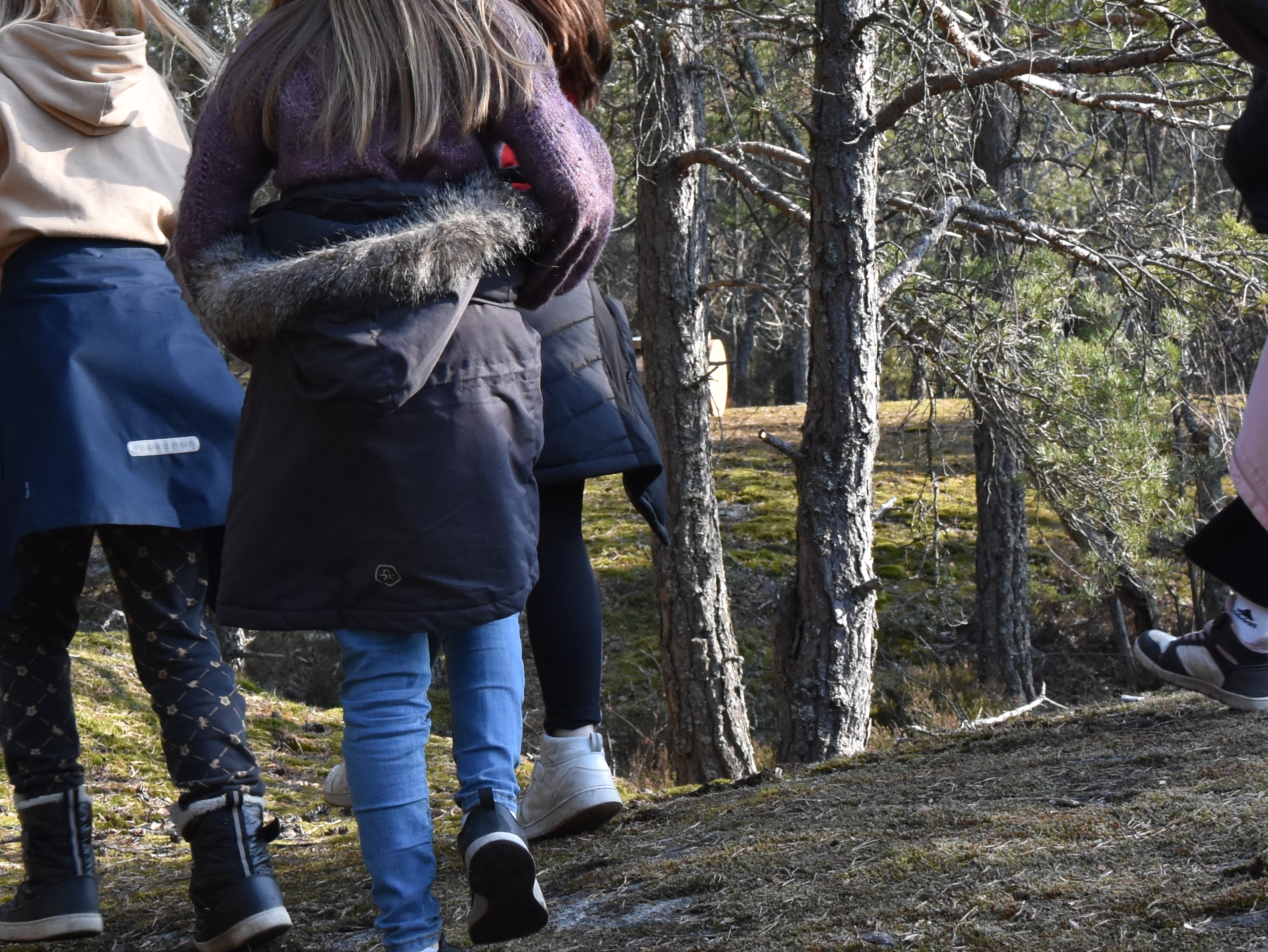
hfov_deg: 16.2
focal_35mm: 119
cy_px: 211
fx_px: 4364
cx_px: 48
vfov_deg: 12.4
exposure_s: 1/400
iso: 800
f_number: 8
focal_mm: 35
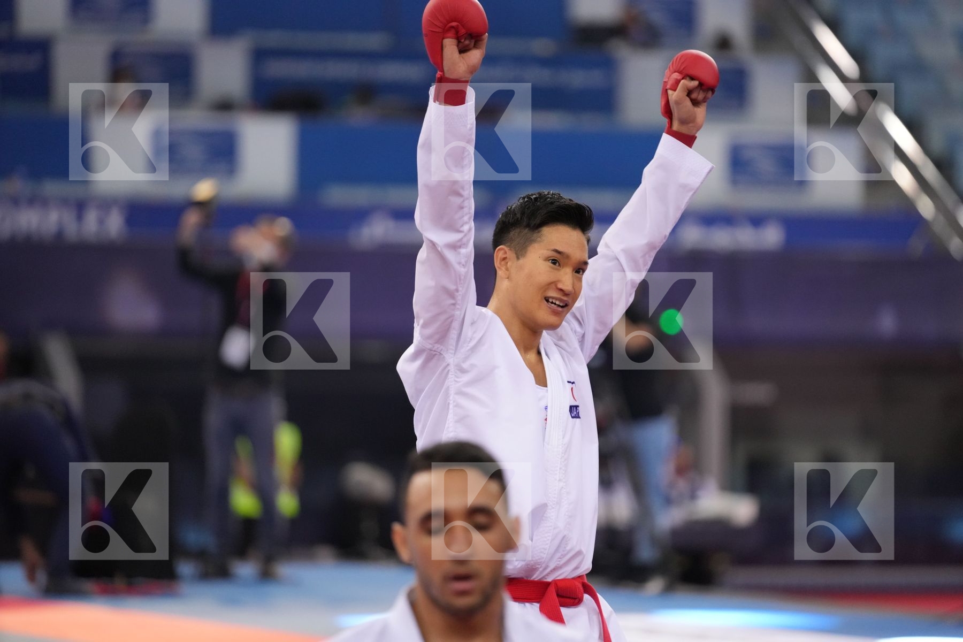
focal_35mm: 186
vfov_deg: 7.4
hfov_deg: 11.1
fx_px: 4975
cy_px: 321
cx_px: 482
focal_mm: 186
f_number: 2.8
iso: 4000
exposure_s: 1/1000
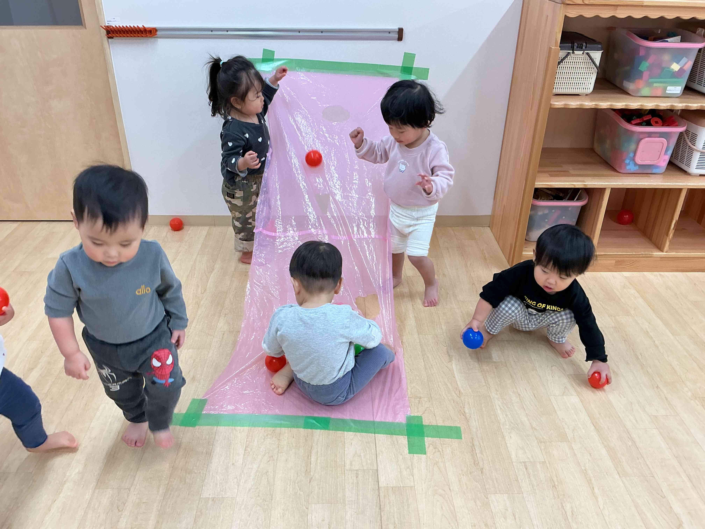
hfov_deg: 61.7
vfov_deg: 48.2
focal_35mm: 29
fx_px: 591
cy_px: 264
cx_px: 352
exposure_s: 1/60
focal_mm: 3
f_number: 1.8
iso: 40
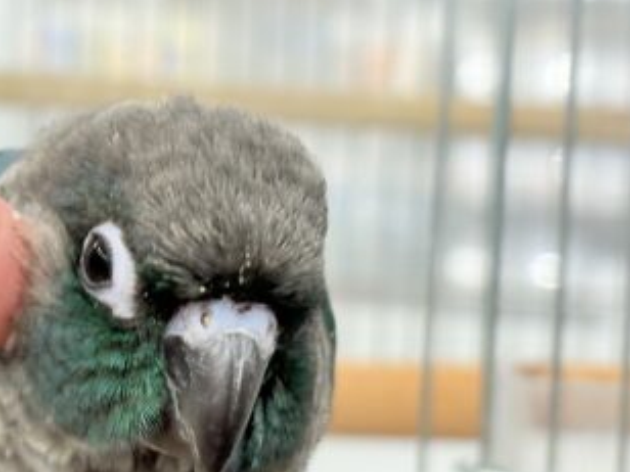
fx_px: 1966
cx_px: 88
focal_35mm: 108
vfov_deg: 13.7
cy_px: 161
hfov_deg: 18.0
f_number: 1.6
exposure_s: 1/50
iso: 64
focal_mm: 5.96
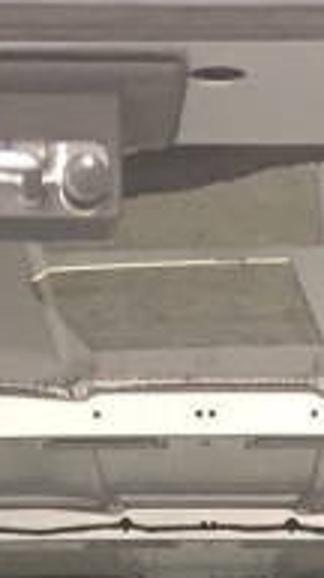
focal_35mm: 168
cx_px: 210
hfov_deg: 7.2
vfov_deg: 11.6
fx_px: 2576
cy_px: 1120
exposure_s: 1/30
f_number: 2.2
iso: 25
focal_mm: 4.15
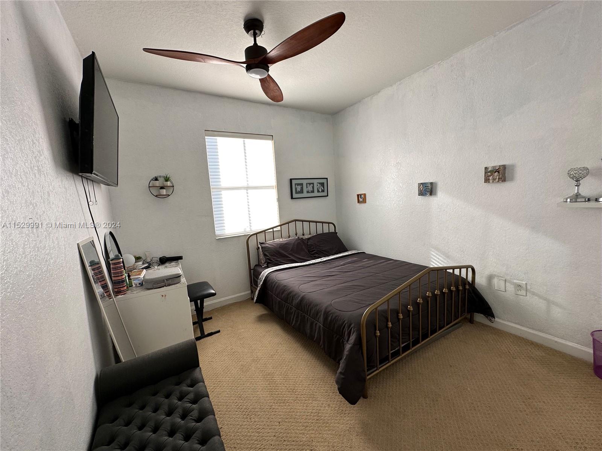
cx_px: 301
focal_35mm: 14
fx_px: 243
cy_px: 226
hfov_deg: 102.1
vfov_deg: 85.7
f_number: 2.2
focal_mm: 2.22
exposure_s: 1/99
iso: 40
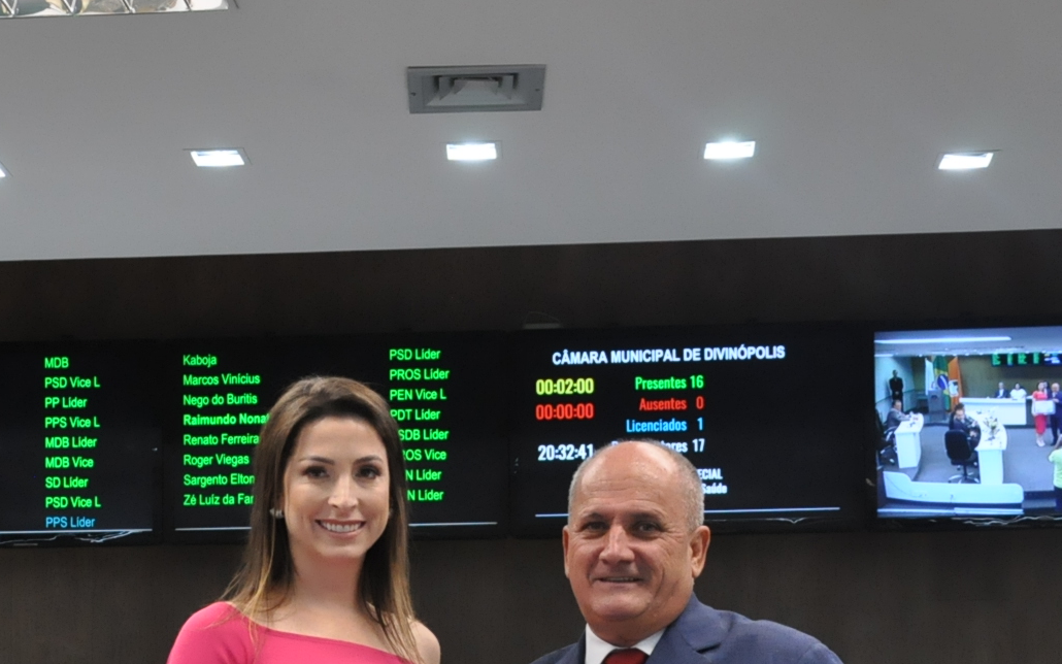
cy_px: 691
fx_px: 2576
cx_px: 397
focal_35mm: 89
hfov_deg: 23.2
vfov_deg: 14.4
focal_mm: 28
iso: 2000
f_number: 6.3
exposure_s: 1/160
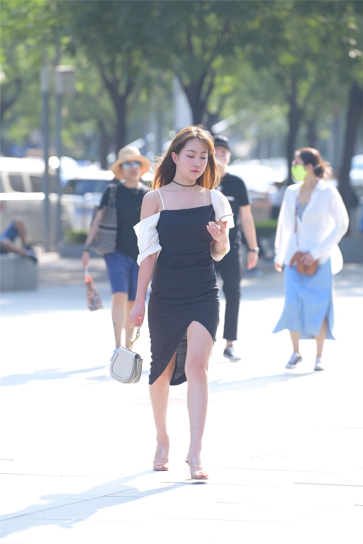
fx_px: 3025
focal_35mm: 200
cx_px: 182
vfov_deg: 10.3
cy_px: 272
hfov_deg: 6.9
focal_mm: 200
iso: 720
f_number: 4
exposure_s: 1/1000
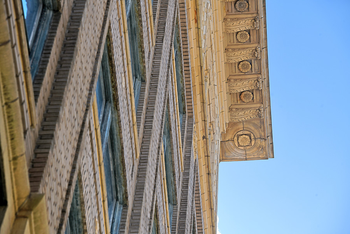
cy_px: 117
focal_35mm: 170
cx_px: 175
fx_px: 1653
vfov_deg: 8.1
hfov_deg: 12.1
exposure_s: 1/320
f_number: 9
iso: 100
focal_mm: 170
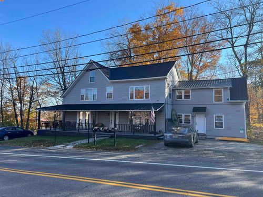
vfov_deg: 53.1
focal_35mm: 26
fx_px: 198
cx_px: 132
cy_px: 98
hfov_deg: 67.3
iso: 50
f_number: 1.5
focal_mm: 5.7
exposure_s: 1/1171
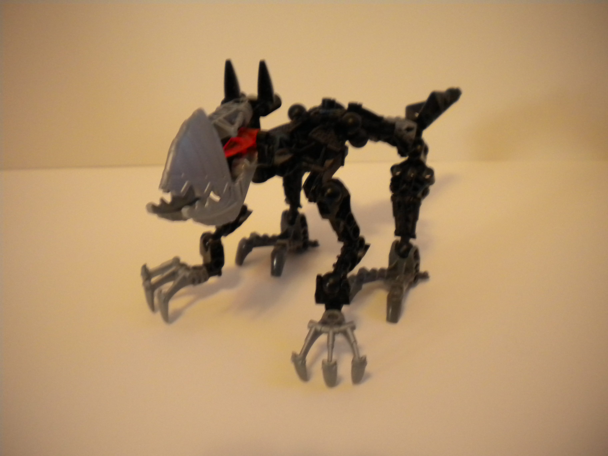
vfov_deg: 40.7
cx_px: 304
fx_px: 615
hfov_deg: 52.6
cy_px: 228
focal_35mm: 35
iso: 400
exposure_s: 1/13.8
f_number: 3.1
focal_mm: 6.3
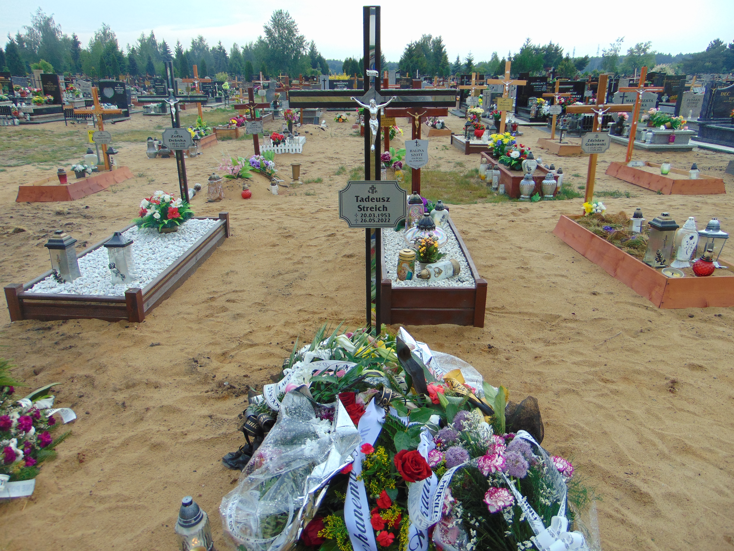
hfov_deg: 69.4
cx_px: 367
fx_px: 530
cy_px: 276
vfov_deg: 54.9
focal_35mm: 25
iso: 80
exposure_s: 1/125
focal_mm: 4.5
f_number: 3
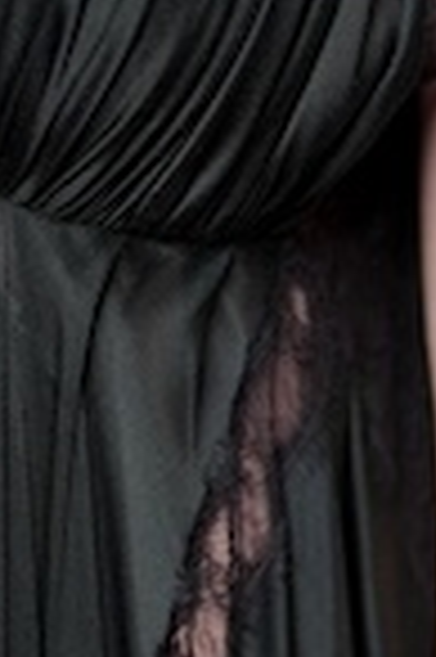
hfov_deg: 3.9
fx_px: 6391
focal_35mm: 351
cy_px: 86
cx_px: 38
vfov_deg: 5.9
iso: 50
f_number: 1.2
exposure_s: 1/200
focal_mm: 50
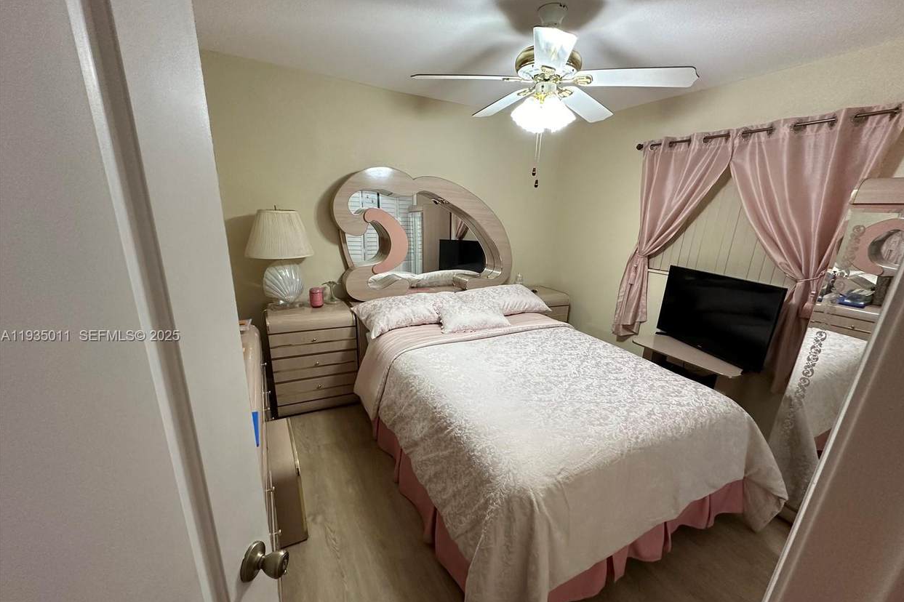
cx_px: 464
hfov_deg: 100.4
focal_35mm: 15
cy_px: 337
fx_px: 377
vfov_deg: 77.0
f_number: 2.2
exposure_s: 1/120
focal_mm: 2.22
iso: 320
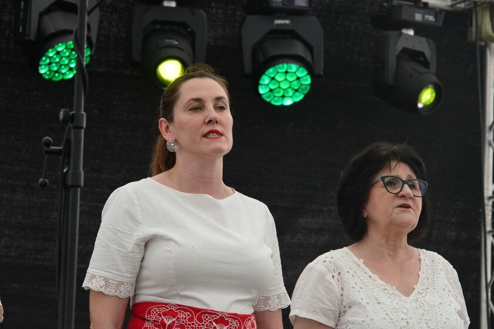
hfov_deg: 12.1
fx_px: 2333
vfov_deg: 8.1
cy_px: 164
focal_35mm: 170
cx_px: 247
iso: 4000
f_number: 13
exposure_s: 1/640
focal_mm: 170
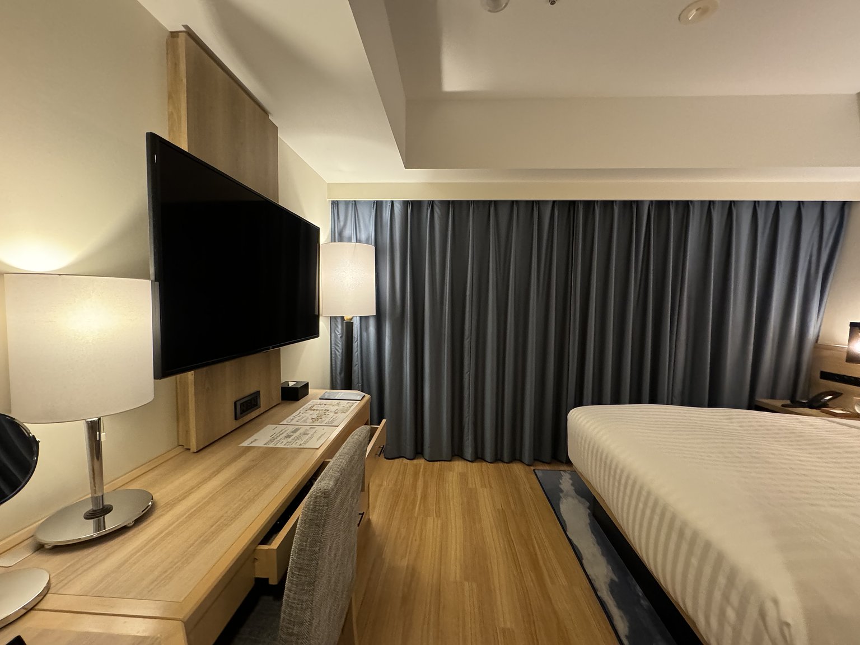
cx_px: 430
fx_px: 348
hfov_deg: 102.1
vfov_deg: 85.7
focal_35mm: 14
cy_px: 322
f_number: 2.2
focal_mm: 2.22
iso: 800
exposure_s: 1/50
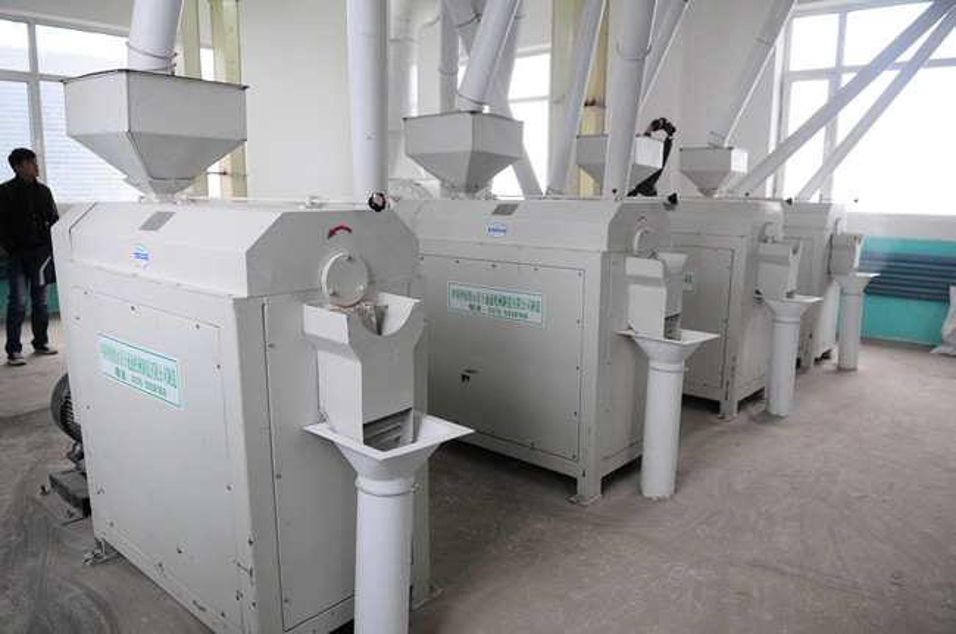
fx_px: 676
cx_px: 478
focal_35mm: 26
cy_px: 317
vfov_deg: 50.2
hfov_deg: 70.5
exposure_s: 1/60
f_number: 3.5
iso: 640
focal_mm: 17
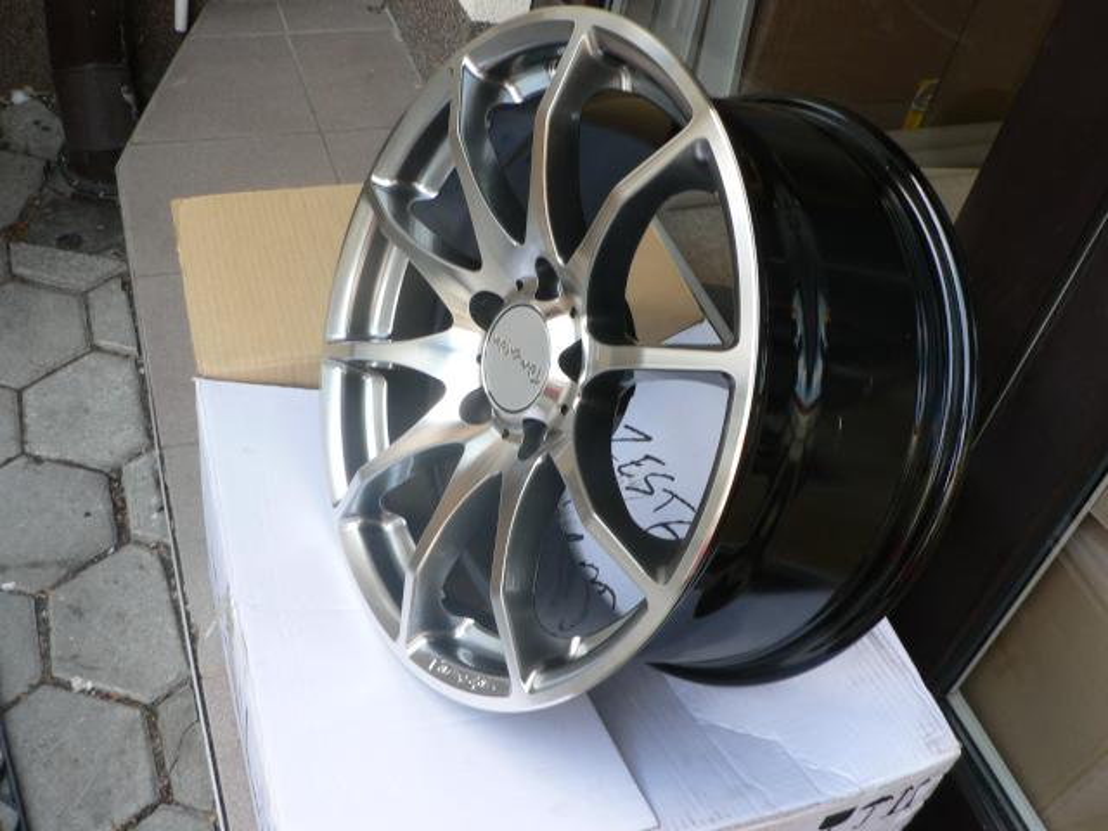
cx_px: 554
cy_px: 416
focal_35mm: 36
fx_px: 1152
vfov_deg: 39.7
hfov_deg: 51.4
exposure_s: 1/30
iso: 80
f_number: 2.8
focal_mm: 6
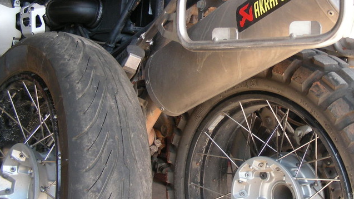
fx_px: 488
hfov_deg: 39.7
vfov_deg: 23.0
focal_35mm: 52
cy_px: 103
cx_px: 215
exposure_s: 1/65.1
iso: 50
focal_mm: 6.3
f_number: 3.5
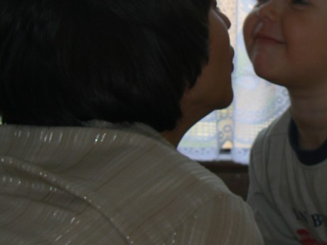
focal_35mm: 445
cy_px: 67
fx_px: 4204
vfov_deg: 3.3
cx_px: 261
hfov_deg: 4.5
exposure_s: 1/80
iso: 80
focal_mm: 42.6
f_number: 4
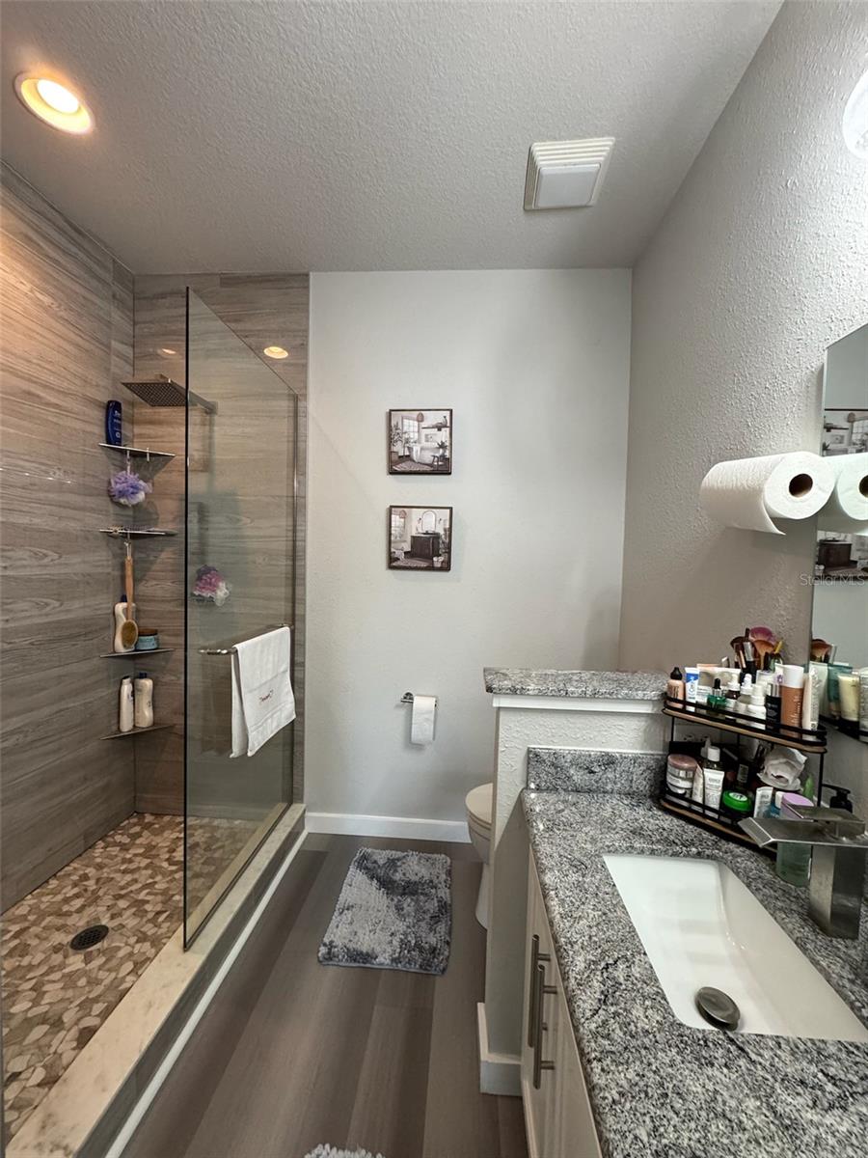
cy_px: 579
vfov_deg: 102.1
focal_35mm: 14
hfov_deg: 85.7
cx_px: 434
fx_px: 468
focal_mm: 2.22
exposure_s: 1/120
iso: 320
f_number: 2.2
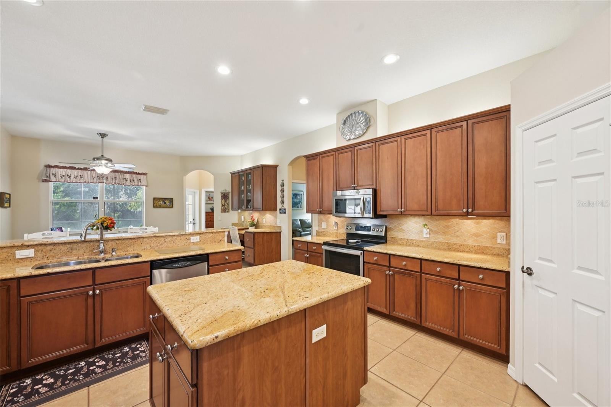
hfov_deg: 104.3
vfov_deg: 81.2
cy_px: 204
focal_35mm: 14
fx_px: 238
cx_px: 306
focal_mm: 14
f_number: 8
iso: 400
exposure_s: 1/13
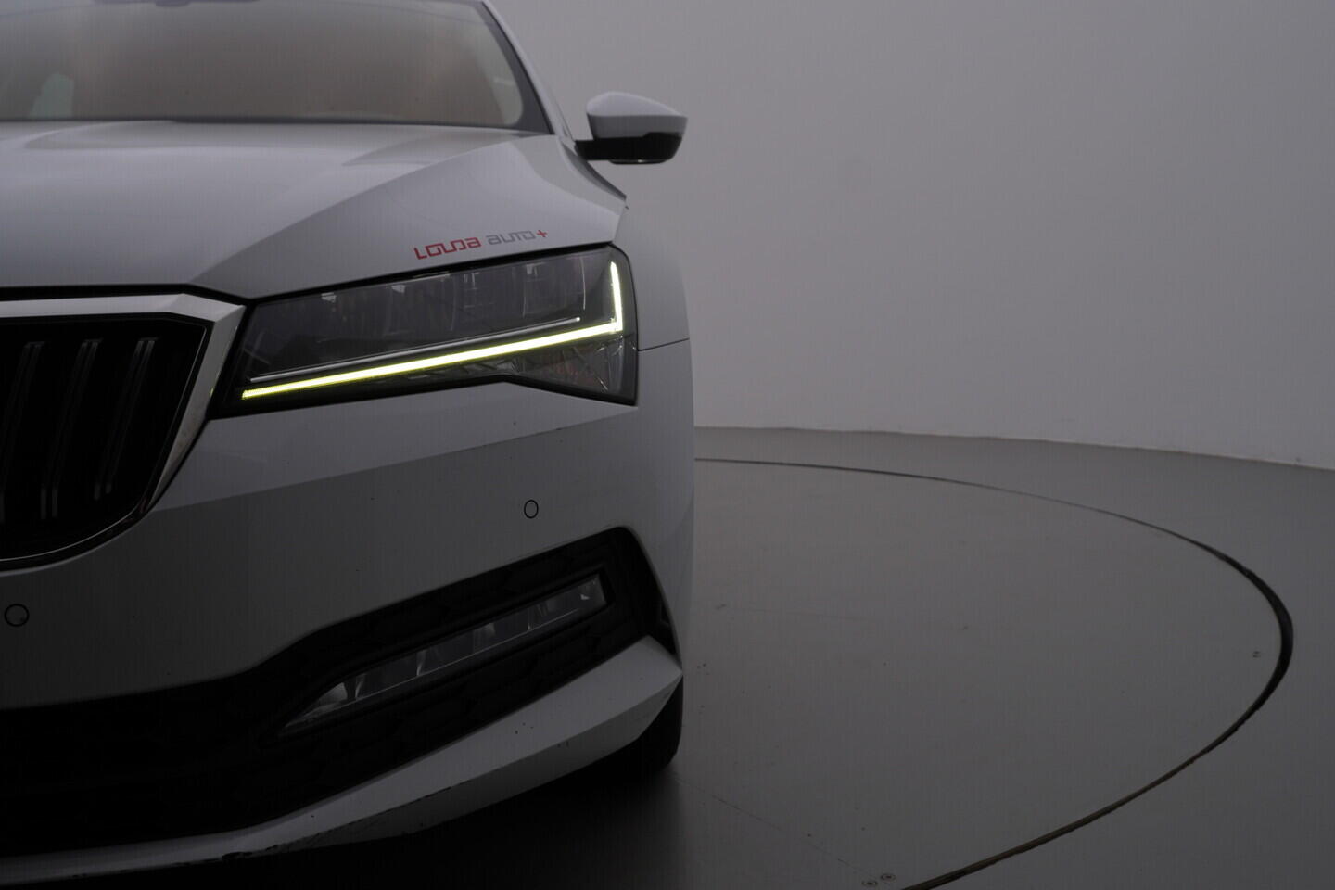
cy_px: 445
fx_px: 1335
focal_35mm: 36
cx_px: 668
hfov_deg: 53.1
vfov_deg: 36.9
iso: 125
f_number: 6.3
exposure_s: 1/200
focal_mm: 24
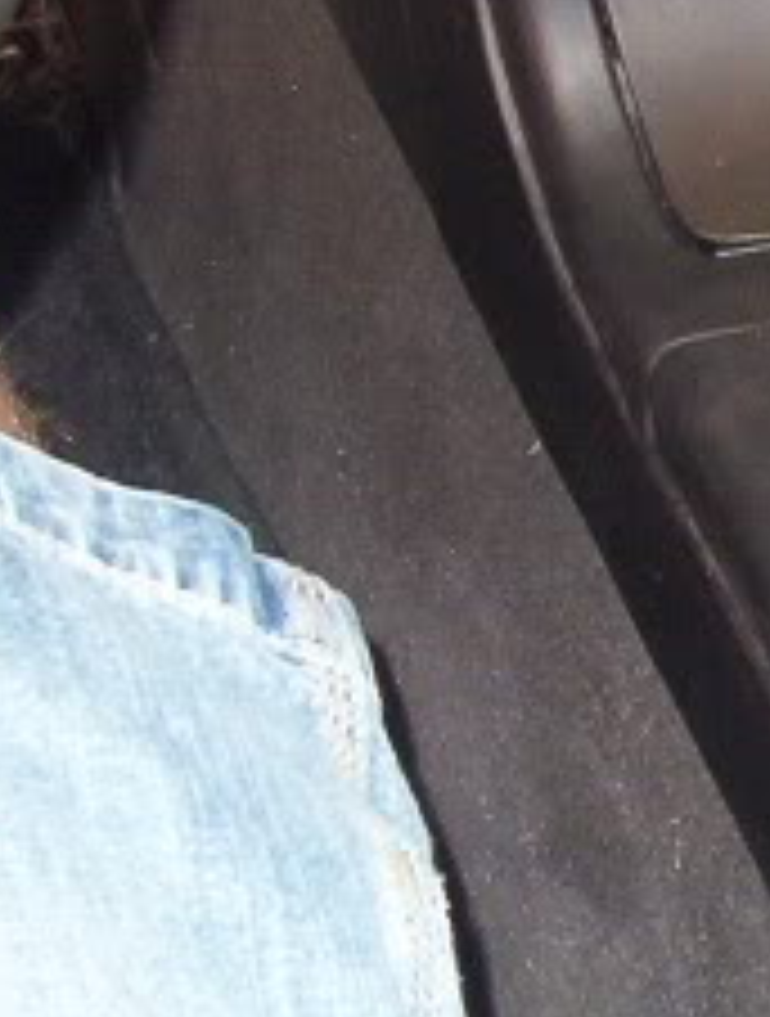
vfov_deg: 15.1
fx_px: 3834
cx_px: 1184
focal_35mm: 130
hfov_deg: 11.0
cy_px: 454
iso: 140
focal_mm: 5.54
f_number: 2.76
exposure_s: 1/30
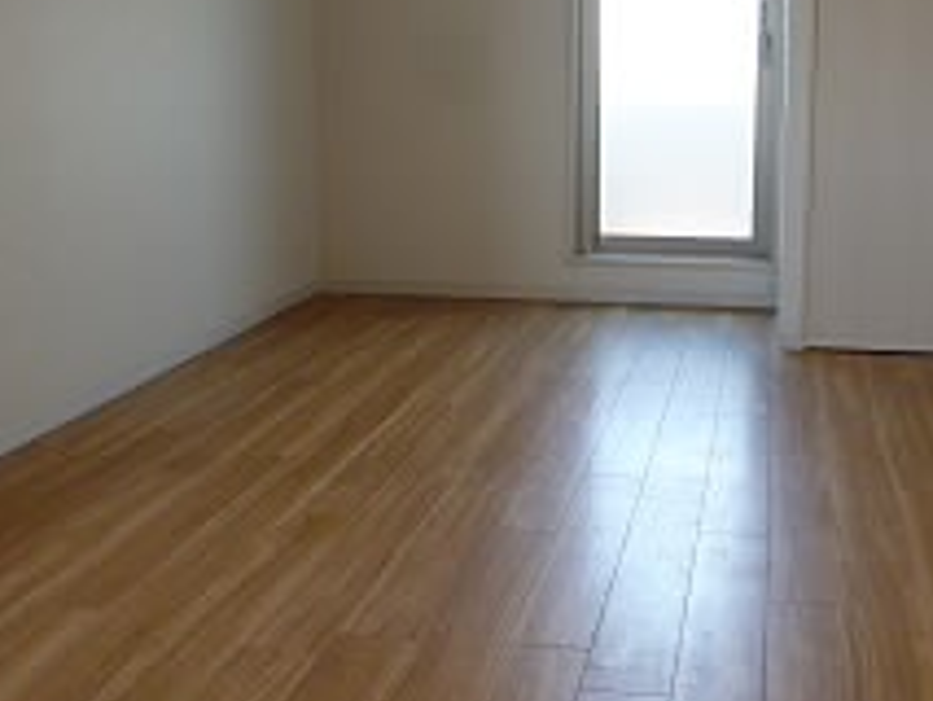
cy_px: 237
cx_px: 626
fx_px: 1214
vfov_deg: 32.0
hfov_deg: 41.5
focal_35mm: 45
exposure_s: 1/60
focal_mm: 4.3
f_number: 2.5
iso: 100
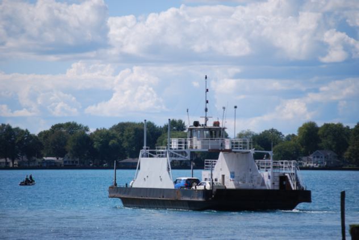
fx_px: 2171
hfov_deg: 9.5
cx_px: 180
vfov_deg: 6.3
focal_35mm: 218
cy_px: 120
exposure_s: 1/1600
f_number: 5.3
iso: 200
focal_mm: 145
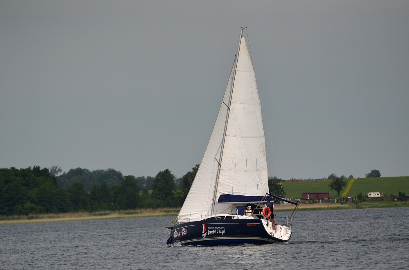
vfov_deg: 4.1
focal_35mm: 330
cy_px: 135
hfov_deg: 6.3
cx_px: 204
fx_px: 3741
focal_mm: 220
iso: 450
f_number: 5.3
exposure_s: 1/8000
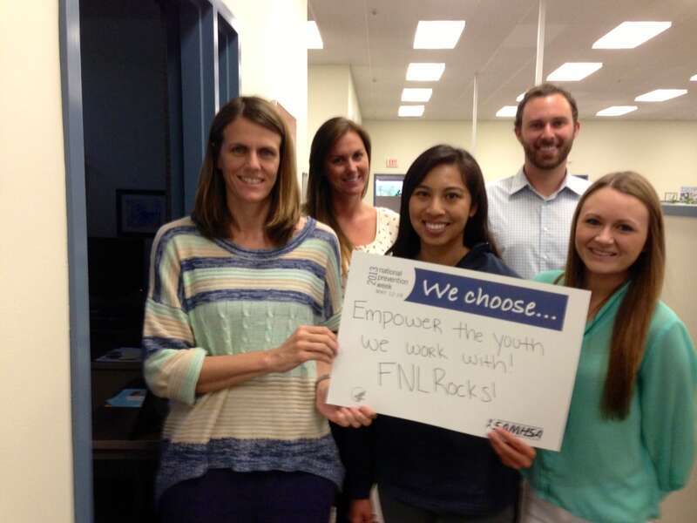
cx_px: 348
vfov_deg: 42.9
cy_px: 262
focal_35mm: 33
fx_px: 664
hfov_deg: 55.4
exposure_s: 1/20
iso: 200
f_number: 2.4
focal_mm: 4.13
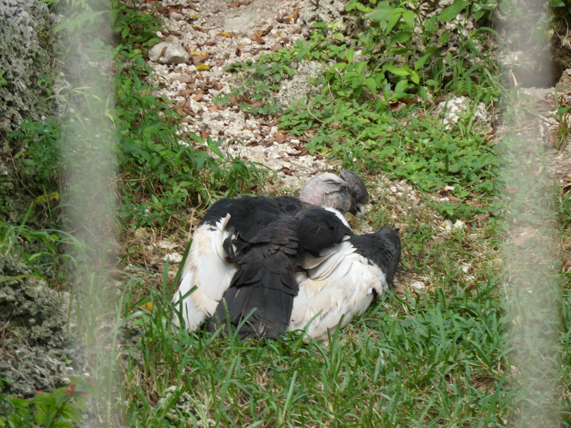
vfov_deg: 5.5
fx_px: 4454
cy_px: 214
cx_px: 286
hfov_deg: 7.3
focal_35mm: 270
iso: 120
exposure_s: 1/60
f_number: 5.9
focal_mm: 46.8
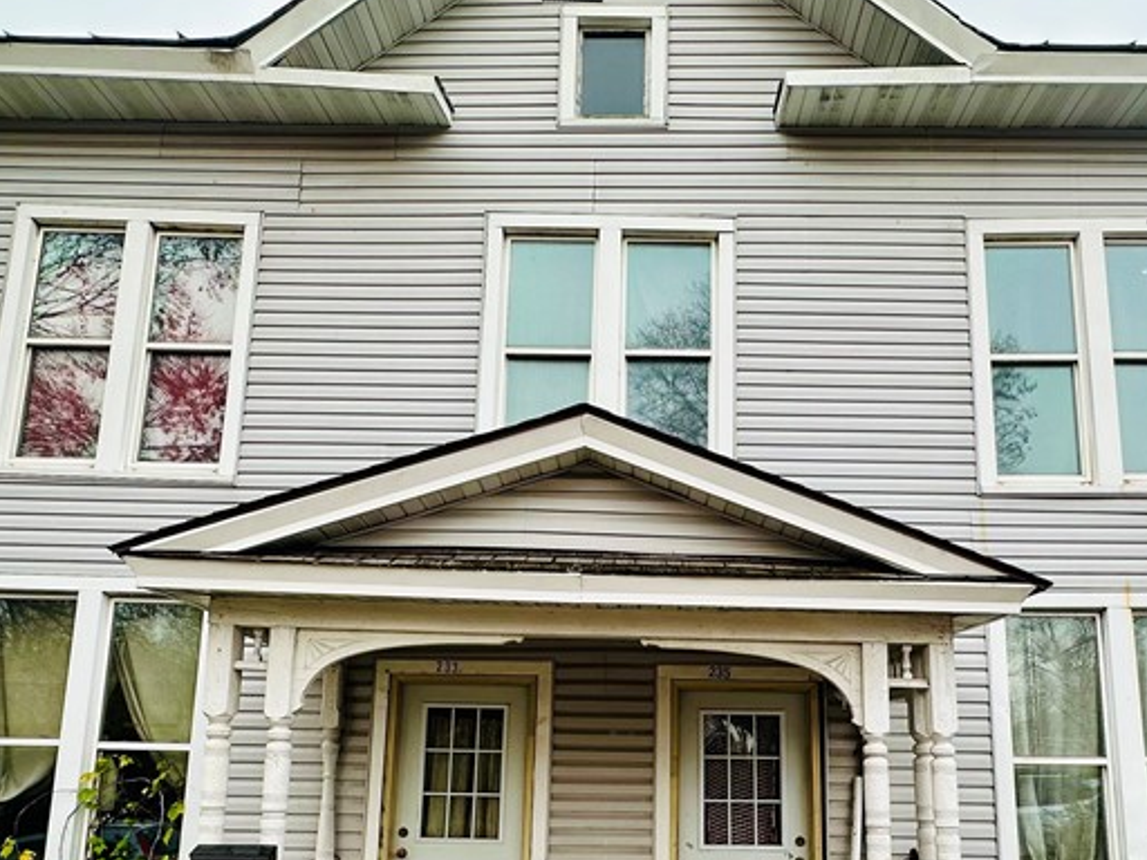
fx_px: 928
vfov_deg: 48.4
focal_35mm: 28
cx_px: 643
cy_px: 611
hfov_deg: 63.2
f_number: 2.2
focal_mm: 2.22
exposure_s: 1/239
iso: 40
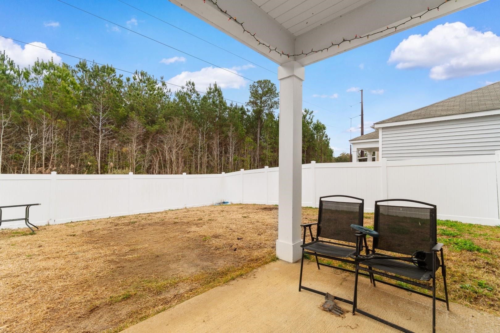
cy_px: 166
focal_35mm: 15
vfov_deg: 77.3
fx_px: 208
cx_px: 250
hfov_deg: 100.4
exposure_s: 1/250
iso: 100
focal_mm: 10
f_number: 8
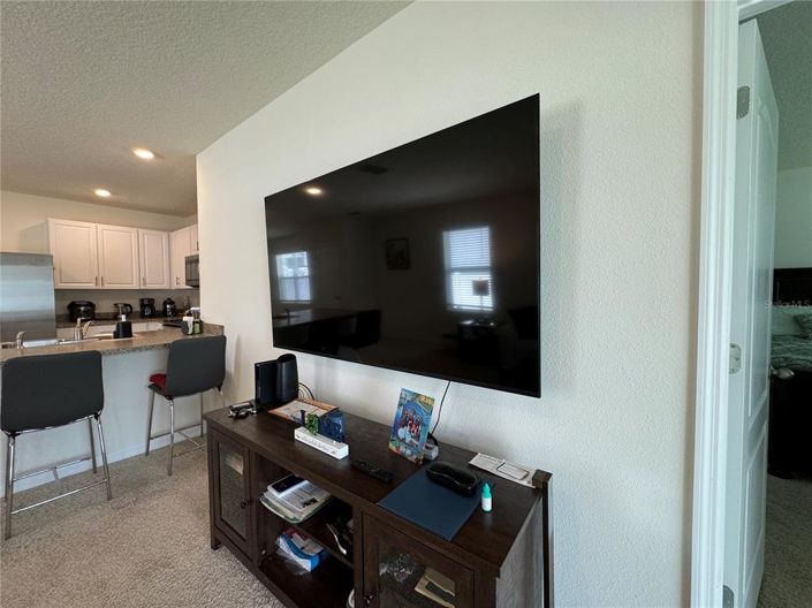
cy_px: 304
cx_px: 406
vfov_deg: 85.6
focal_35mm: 14
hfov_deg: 102.1
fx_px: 328
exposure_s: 1/120
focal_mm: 2.22
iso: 200
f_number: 2.2
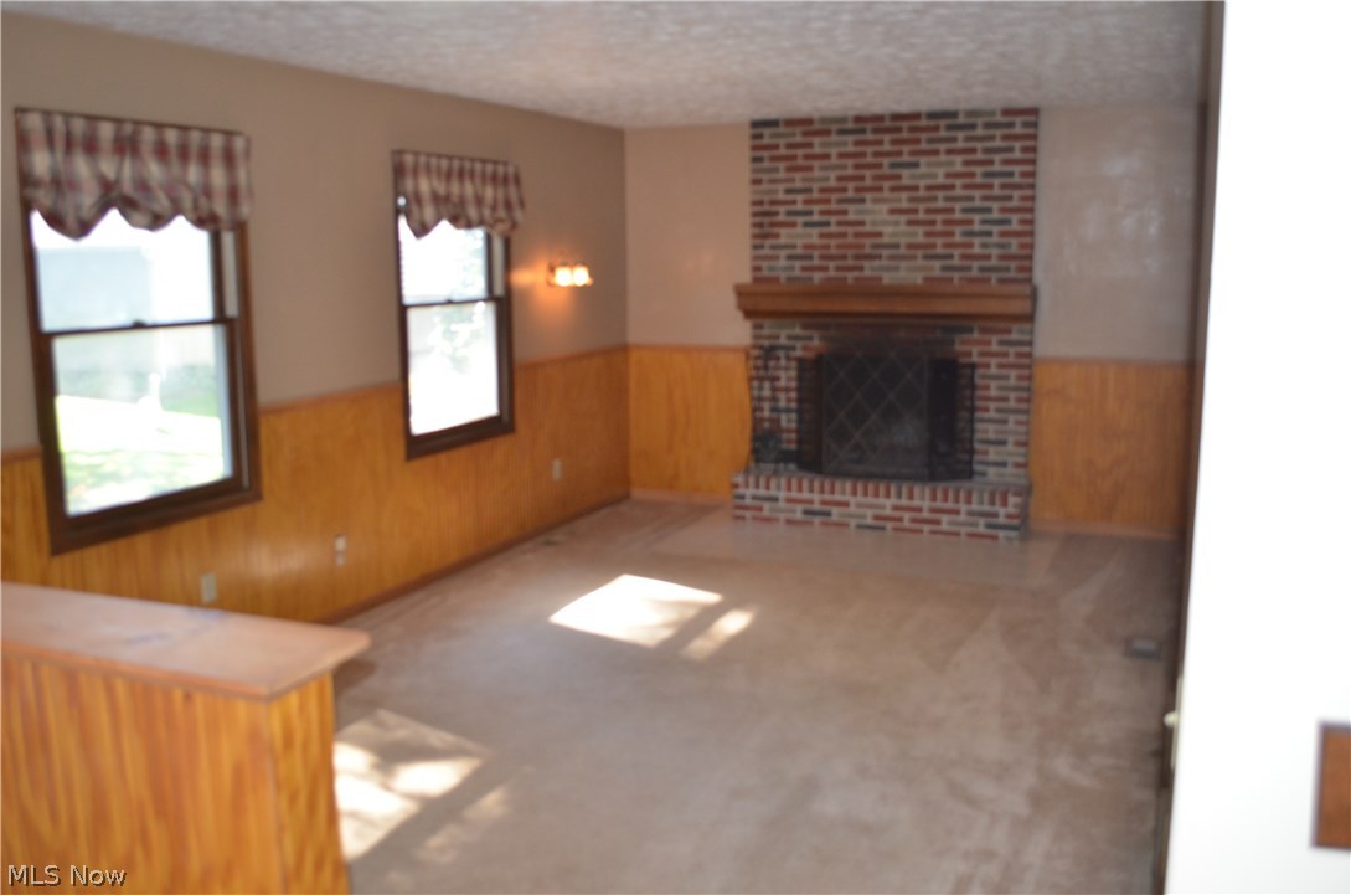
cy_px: 448
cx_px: 676
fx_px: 1236
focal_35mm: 33
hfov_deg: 57.3
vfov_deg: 39.8
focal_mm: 22
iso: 720
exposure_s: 1/60
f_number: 3.8
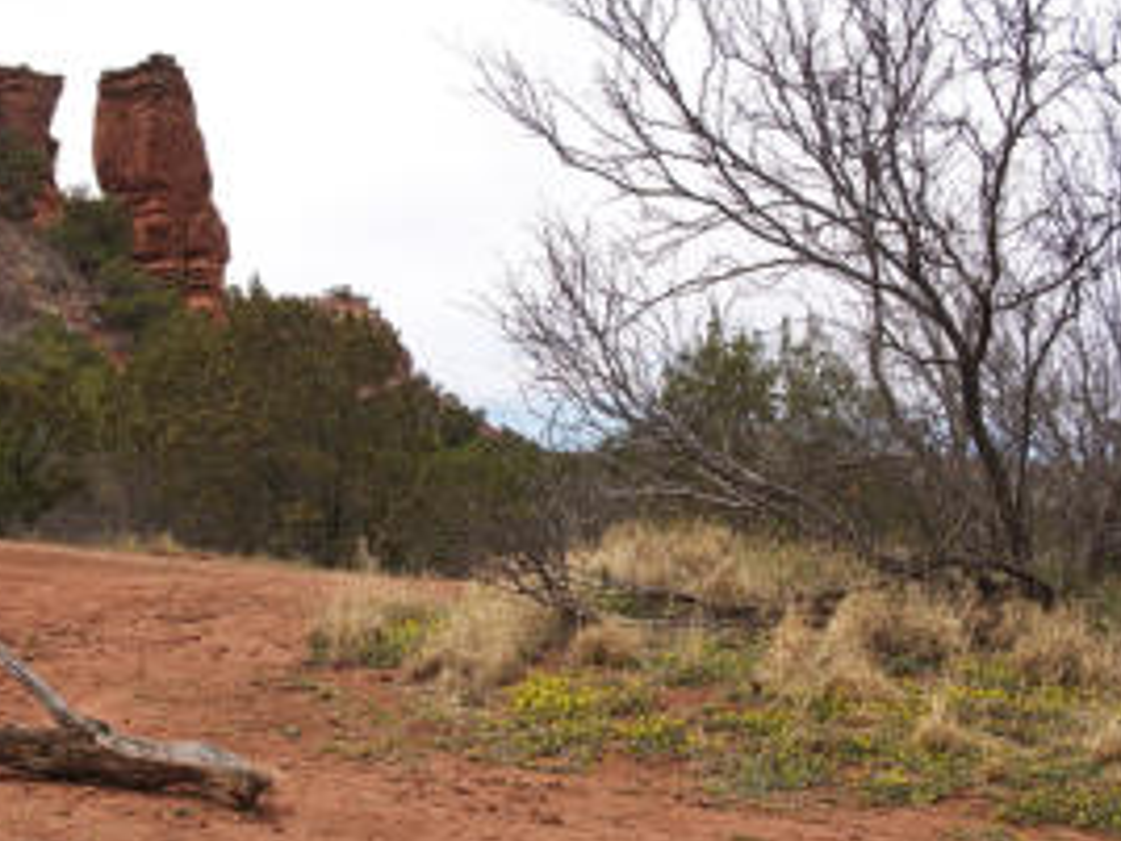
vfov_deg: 24.8
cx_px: 358
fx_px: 1911
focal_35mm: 59
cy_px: 368
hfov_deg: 32.4
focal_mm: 20
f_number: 9
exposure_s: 1/400
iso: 200
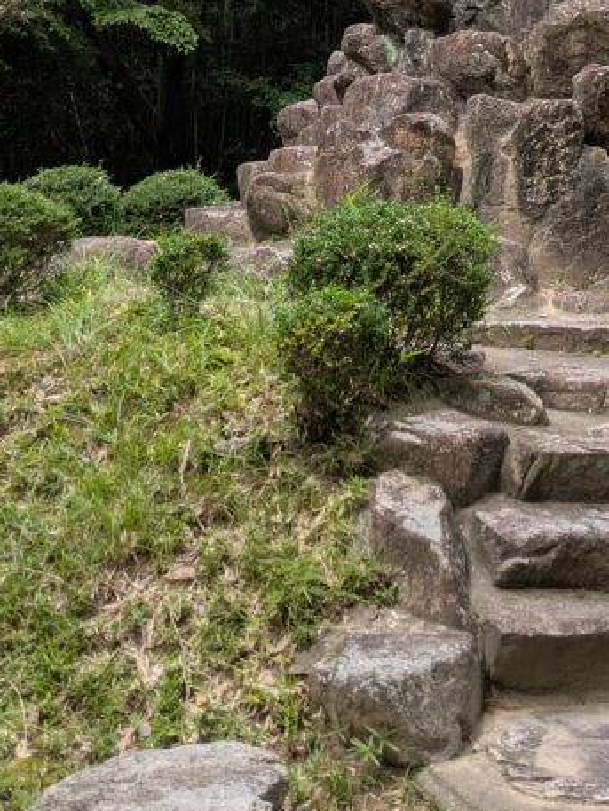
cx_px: 528
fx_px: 1313
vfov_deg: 31.3
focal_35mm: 56
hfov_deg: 25.4
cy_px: -30
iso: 51
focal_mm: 5.43
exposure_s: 1/1616
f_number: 1.89
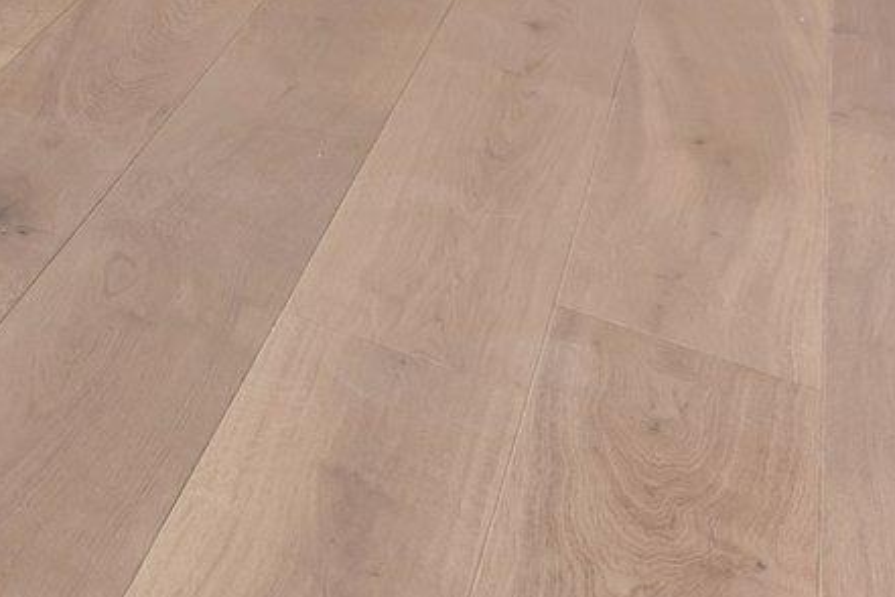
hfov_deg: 16.3
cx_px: -1145
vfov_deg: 15.6
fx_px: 1616
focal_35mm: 65
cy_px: -667
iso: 140
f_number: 8
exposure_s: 1/15
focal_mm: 14
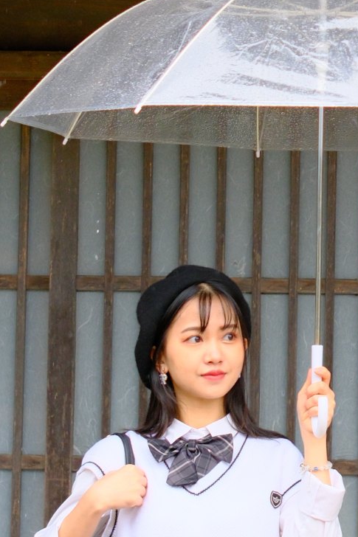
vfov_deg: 10.0
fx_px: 3074
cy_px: 121
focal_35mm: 206
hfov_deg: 6.6
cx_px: 513
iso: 500
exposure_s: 1/850
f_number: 2.2
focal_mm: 33
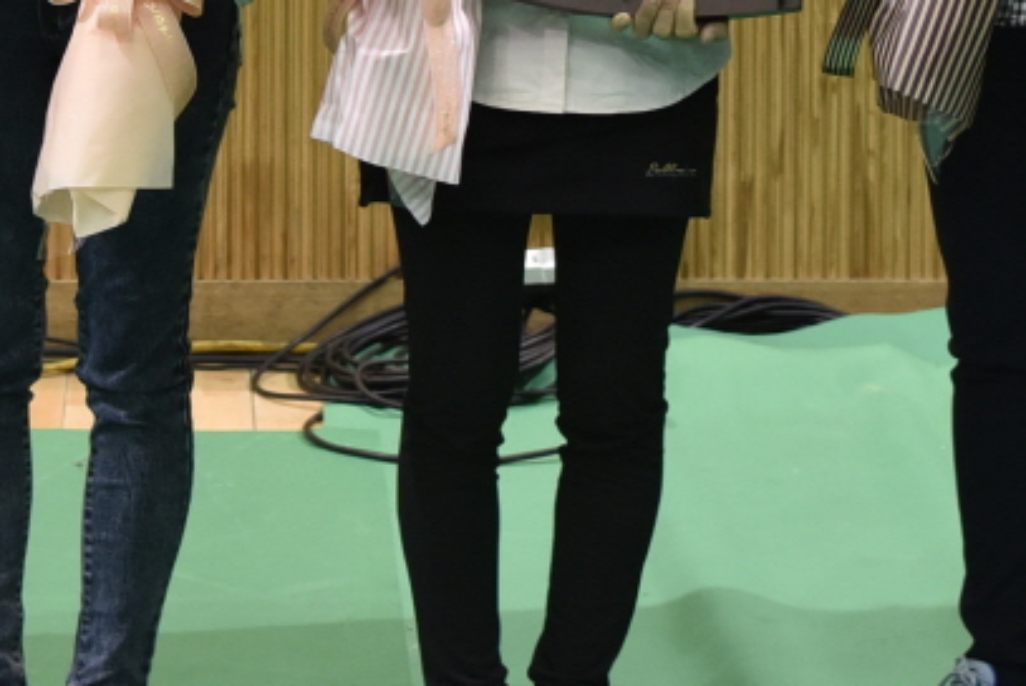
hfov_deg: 12.2
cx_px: 300
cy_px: -506
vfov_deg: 7.9
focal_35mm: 168
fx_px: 4791
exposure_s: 1/125
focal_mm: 38
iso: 1000
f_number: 4.5
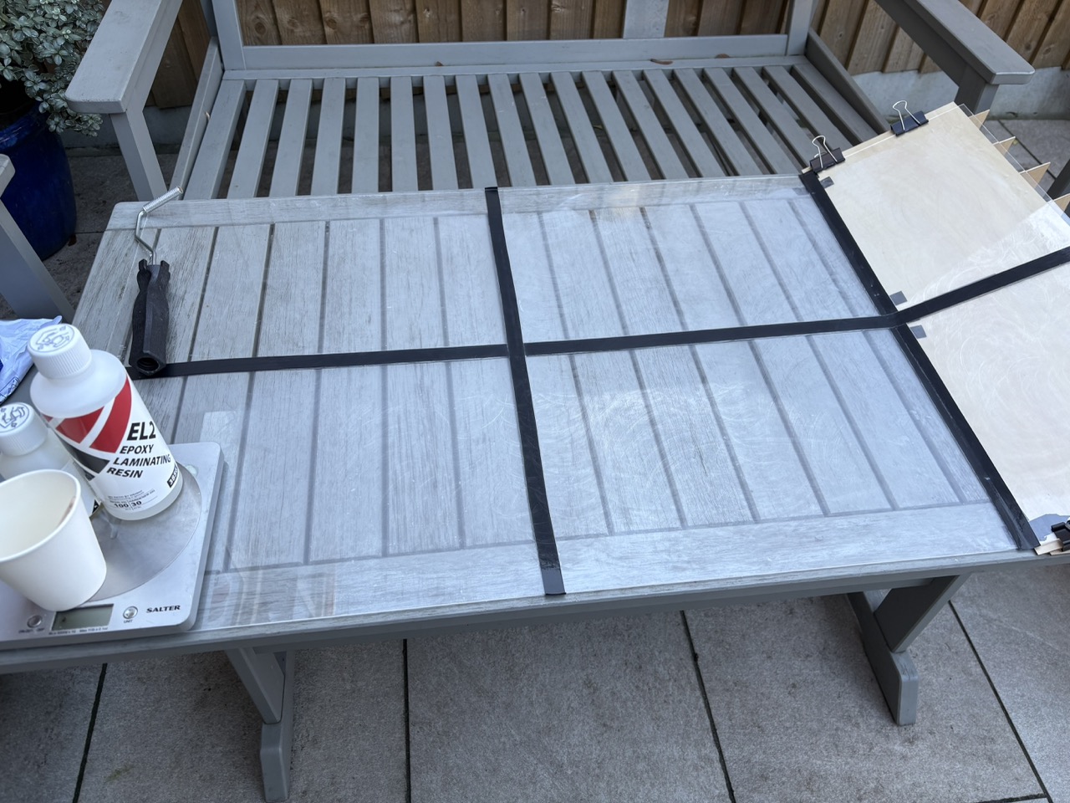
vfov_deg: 53.1
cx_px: 535
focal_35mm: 26
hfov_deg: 67.3
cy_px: 402
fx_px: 804
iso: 32
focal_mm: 5.96
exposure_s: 1/122
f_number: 1.6
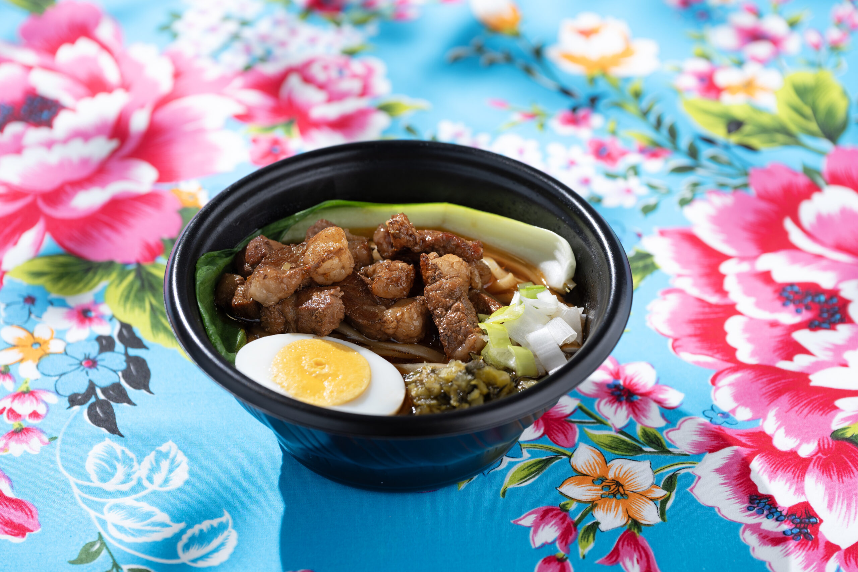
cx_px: 429
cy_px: 286
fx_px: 2860
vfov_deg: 11.4
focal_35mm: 120
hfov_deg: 17.1
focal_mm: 120
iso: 160
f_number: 5.6
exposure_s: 1/200
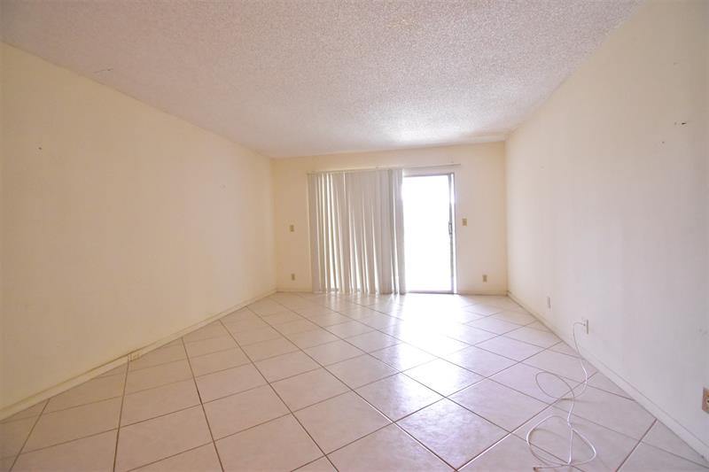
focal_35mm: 15
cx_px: 354
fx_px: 295
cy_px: 236
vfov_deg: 77.3
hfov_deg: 100.4
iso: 5000
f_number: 5.6
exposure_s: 1/100
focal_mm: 10
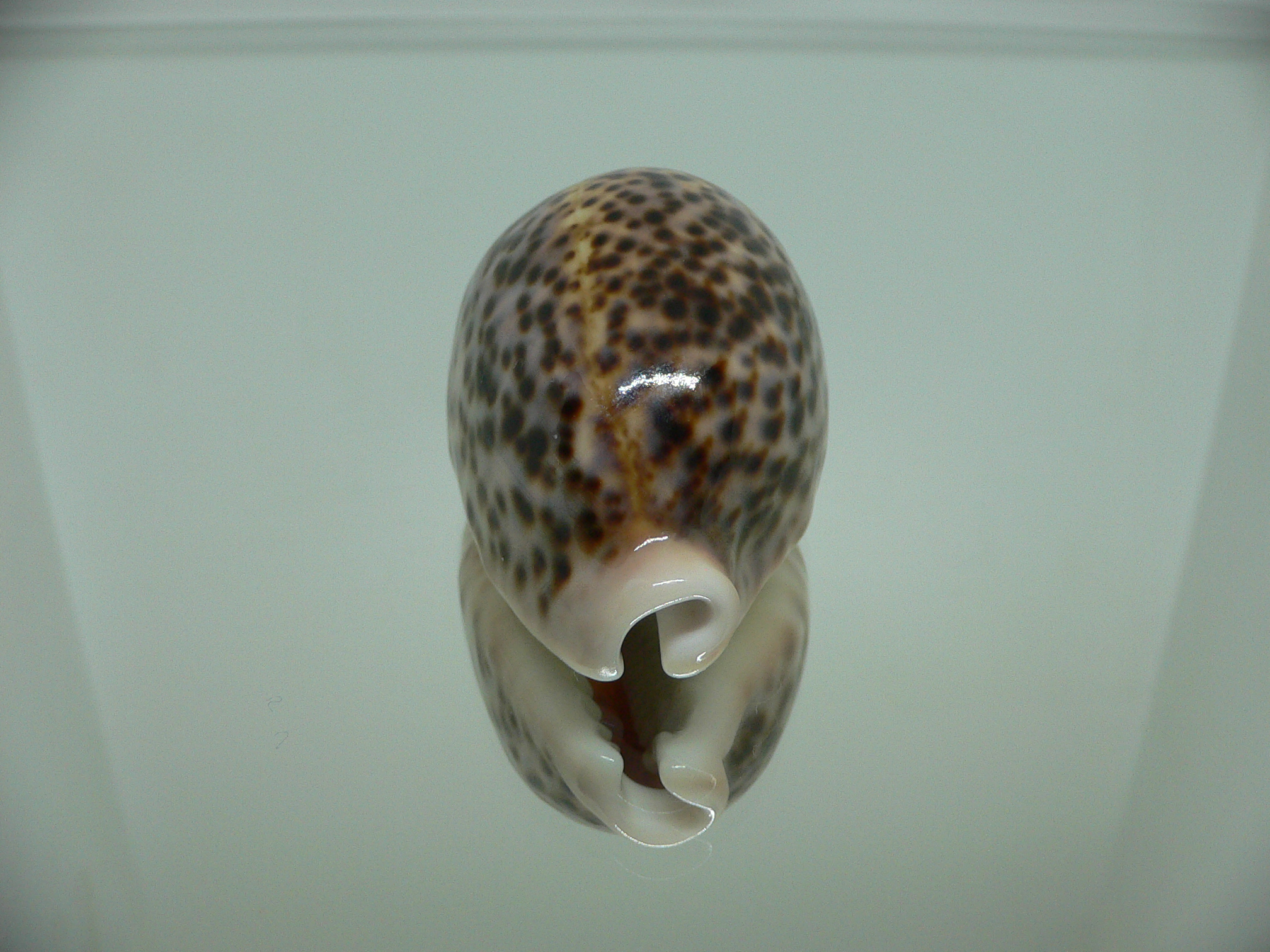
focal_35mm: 35
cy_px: 476
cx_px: 635
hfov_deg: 52.6
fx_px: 1284
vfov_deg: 40.7
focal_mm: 4.6
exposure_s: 1/60
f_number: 2.8
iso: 150
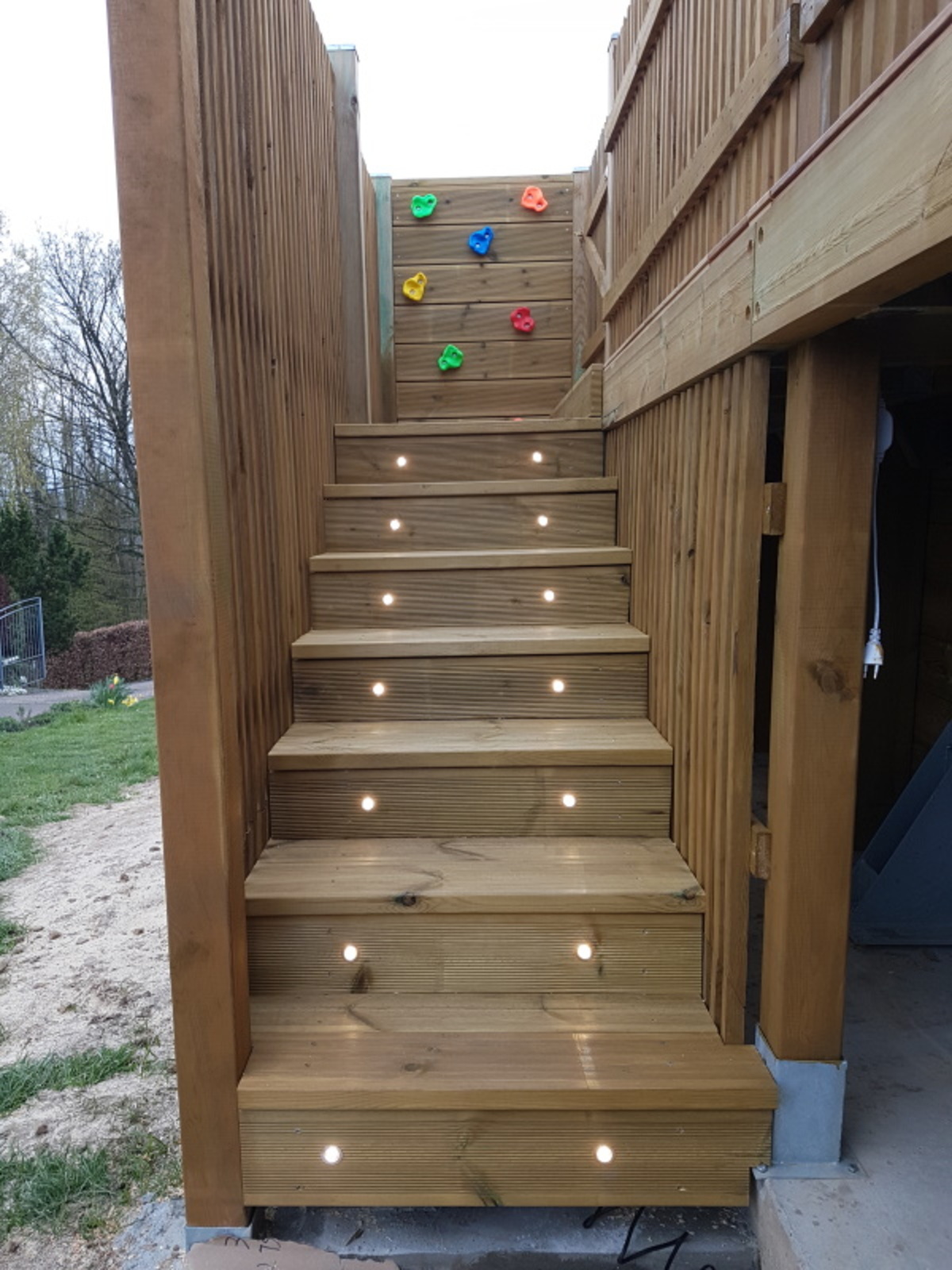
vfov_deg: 67.3
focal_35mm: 26
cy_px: 635
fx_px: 953
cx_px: 476
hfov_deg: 53.1
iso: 40
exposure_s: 1/237
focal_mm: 4.2
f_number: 1.7
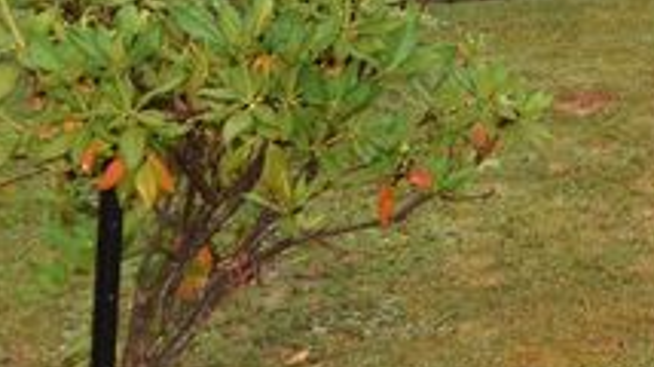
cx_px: 1140
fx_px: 2149
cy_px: -202
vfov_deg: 9.5
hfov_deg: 15.2
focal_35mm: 124
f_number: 5.6
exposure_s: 1/125
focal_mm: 22
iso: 140
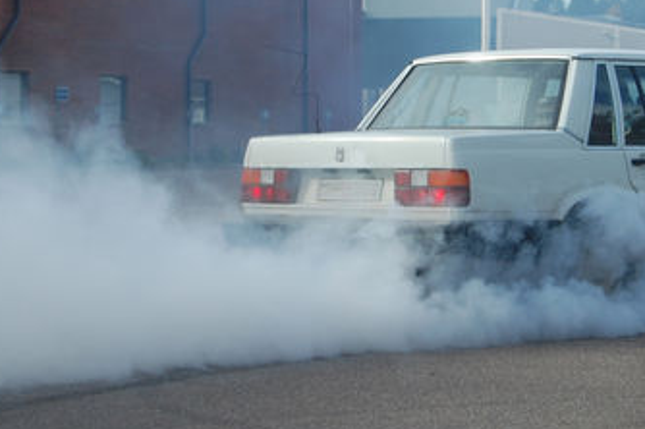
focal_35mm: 138
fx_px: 2470
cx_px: 450
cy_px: 141
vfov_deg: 9.9
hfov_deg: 14.8
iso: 200
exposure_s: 1/250
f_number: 8
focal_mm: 48
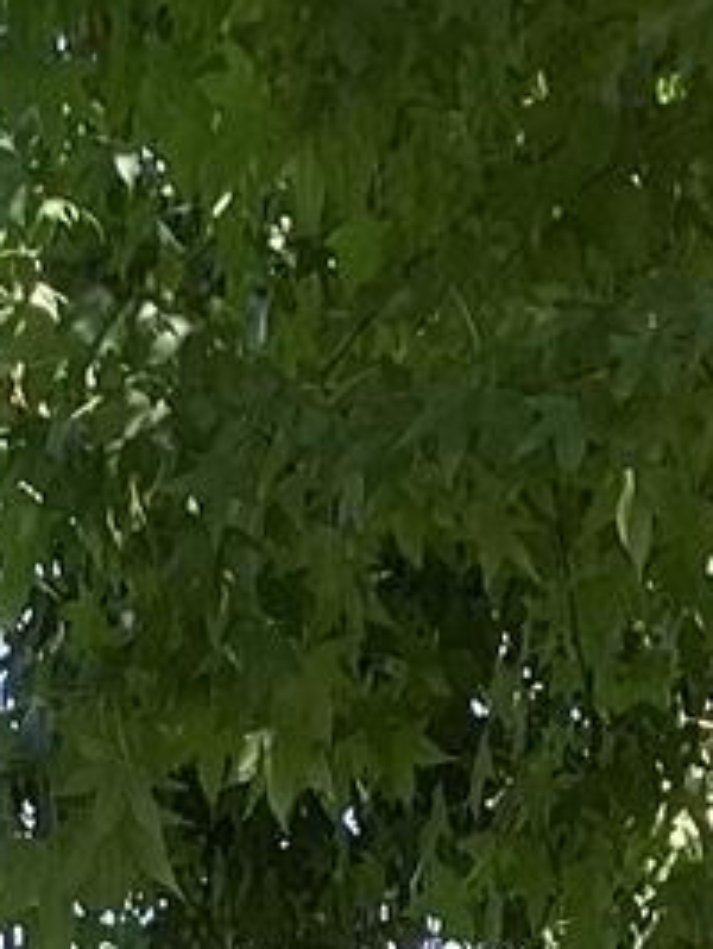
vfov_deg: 8.8
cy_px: 2733
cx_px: 139
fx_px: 5210
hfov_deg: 7.8
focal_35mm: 190
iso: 25
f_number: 2.4
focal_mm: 3.3
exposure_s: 1/129
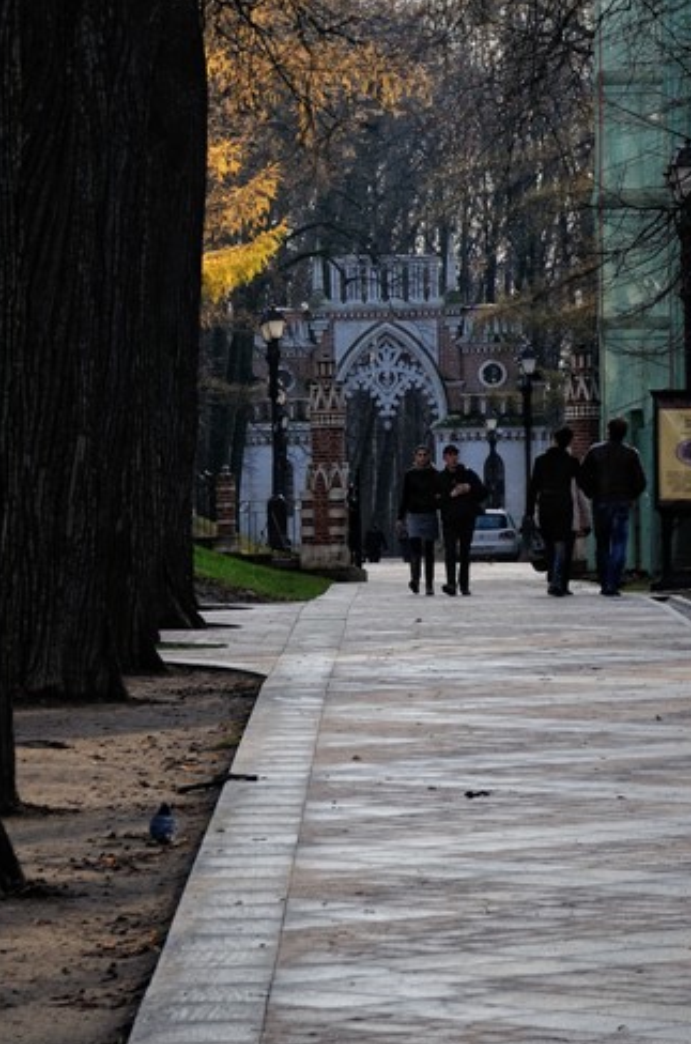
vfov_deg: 9.1
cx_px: 583
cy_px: 103
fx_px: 6568
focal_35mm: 227
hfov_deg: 6.0
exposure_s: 1/250
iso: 250
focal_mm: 82
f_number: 9
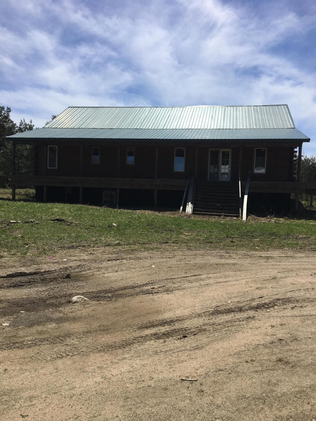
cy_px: 210
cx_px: 158
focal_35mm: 29
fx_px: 353
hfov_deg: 48.2
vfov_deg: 61.7
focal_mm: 4.15
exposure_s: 1/2959
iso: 25
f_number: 2.2
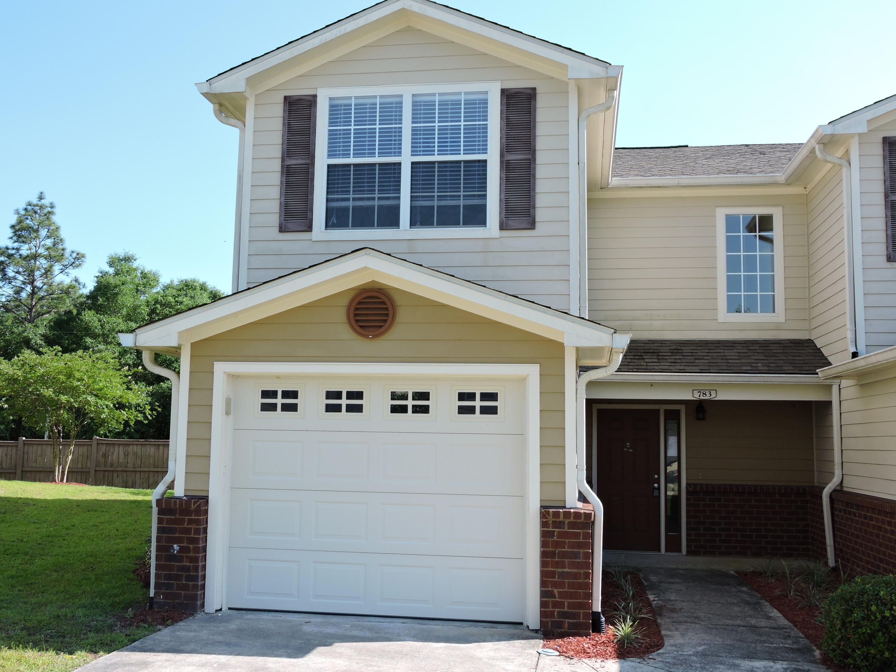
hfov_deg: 52.6
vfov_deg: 40.7
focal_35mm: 35
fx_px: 906
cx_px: 448
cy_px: 336
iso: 100
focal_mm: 6.3
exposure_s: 1/500
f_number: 3.8
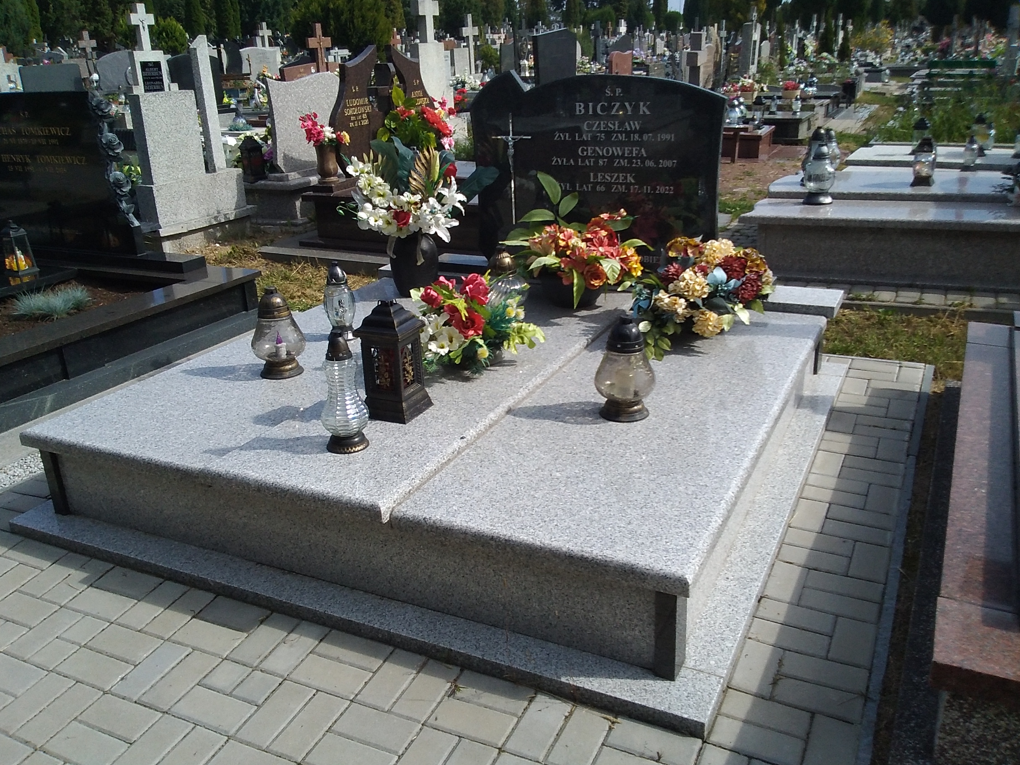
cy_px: 400
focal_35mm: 31
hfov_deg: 58.3
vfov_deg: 45.4
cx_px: 518
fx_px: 913
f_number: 2.4
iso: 101
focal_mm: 2.39
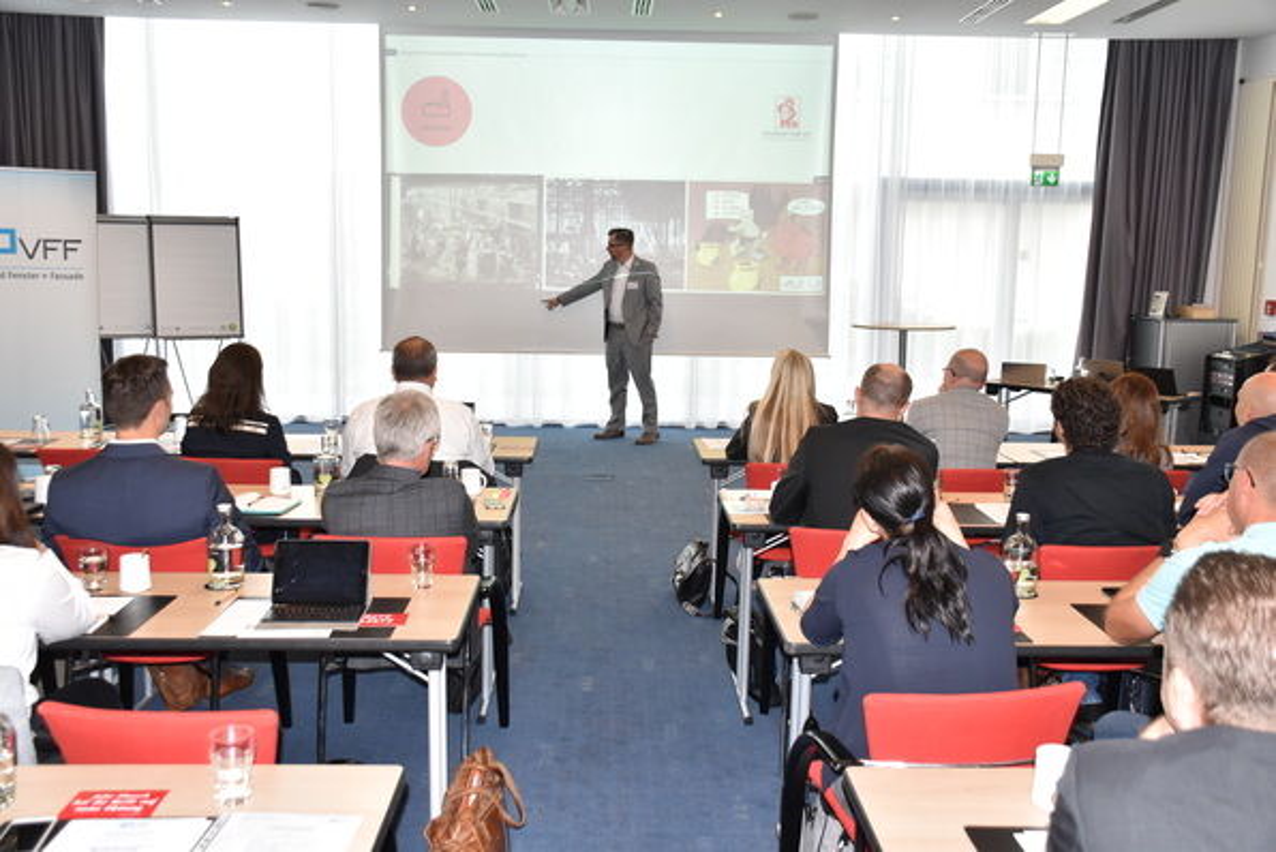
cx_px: 638
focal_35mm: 34
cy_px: 426
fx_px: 1223
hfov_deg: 55.1
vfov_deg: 38.4
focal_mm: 23
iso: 800
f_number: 5
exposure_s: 1/80
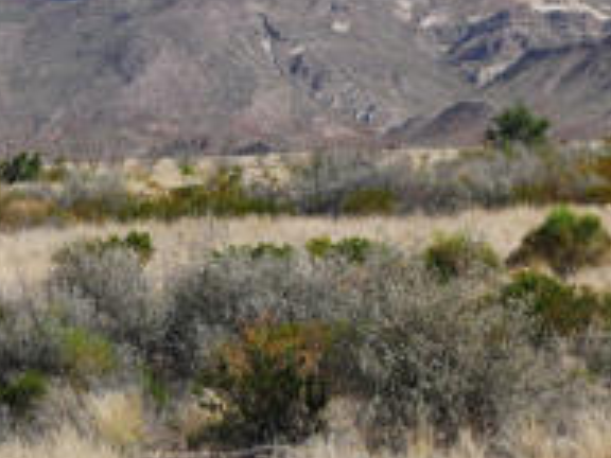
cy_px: 307
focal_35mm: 206
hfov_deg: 9.6
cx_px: 248
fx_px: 3636
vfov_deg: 7.2
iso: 200
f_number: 9
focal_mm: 50
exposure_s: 1/500
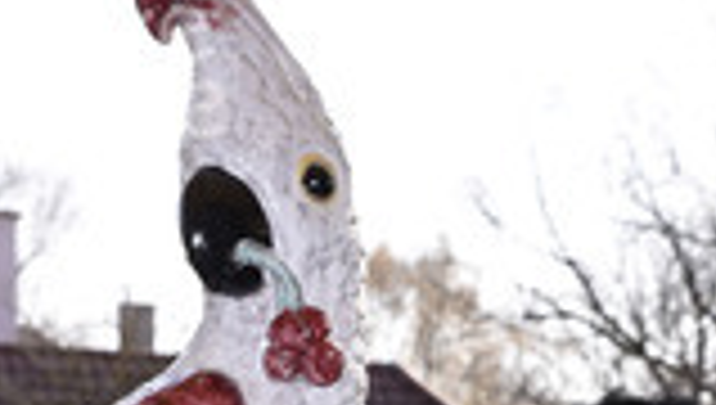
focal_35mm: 184
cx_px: 486
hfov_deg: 11.7
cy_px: 788
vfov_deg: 6.5
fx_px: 3499
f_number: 9
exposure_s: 1/160
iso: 250
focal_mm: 70
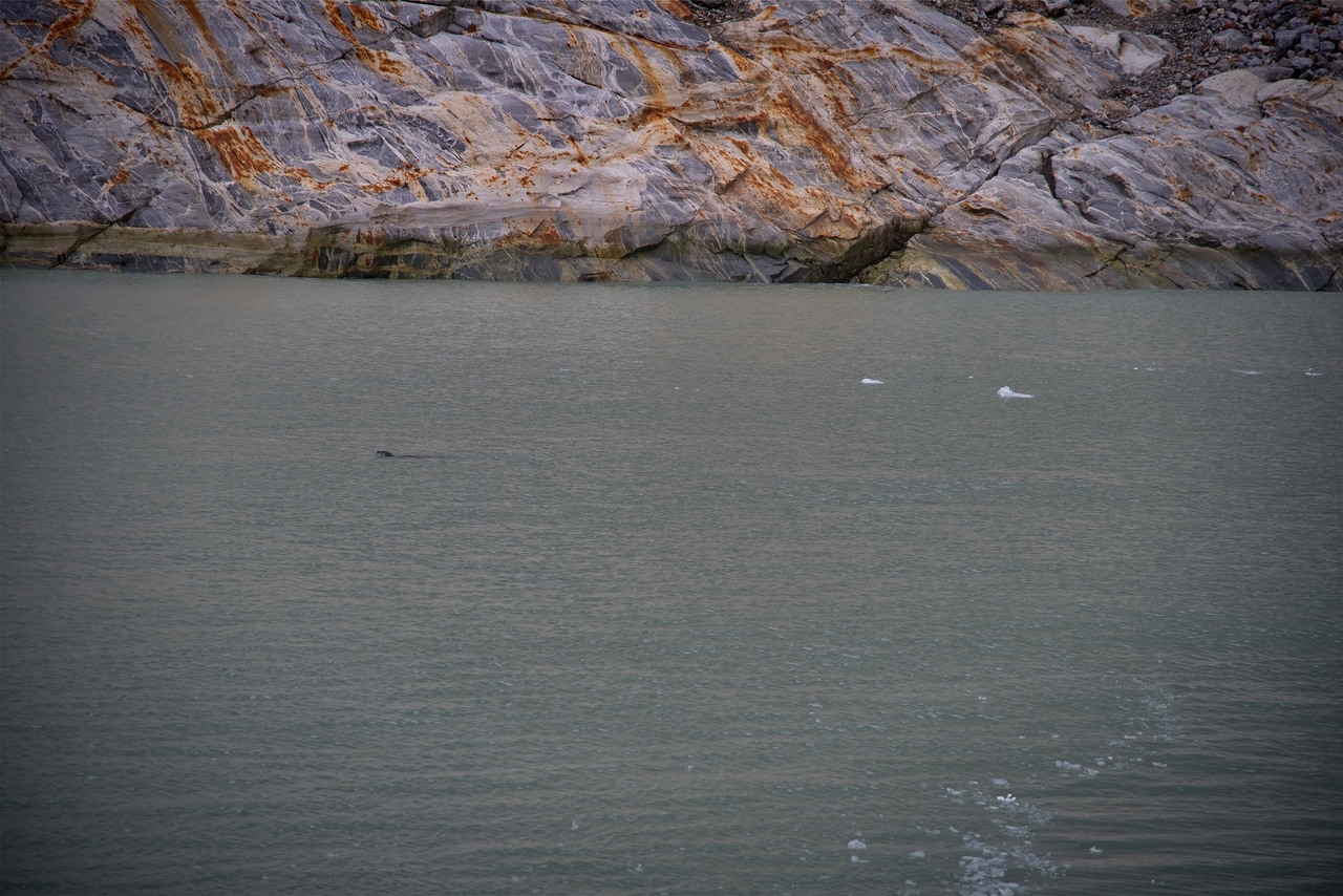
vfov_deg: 11.4
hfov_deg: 17.1
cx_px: 672
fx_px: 4477
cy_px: 448
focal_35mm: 120
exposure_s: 1/250
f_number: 4
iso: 200
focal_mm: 120
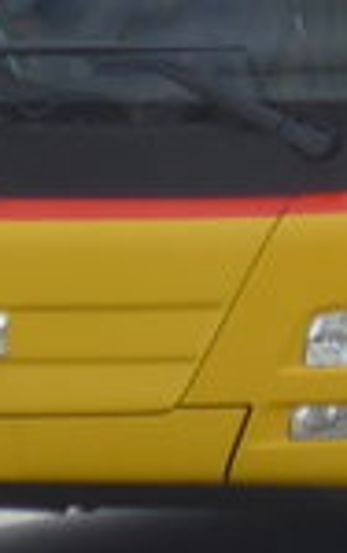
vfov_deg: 2.5
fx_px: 12429
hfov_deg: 1.6
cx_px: 720
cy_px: -612
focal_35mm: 823
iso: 80
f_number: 4.7
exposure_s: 1/320
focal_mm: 19.2
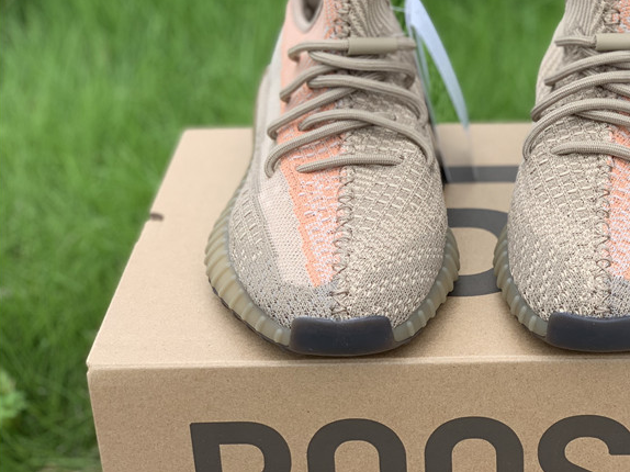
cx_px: 464
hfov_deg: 25.1
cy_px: 126
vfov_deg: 19.0
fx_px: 1401
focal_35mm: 77
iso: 16
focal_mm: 6
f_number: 2.4
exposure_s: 1/436
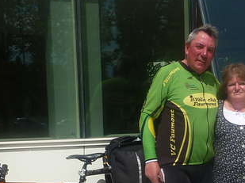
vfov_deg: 20.6
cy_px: 161
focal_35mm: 70
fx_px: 495
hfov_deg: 27.7
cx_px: 152
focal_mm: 4.1
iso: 80
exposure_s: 1/500
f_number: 5.6
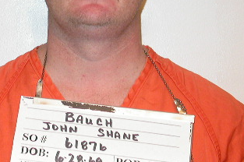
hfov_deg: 15.5
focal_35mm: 132
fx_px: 894
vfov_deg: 10.4
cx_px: 55
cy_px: 58
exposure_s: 1/60.3
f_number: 3.1
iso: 100
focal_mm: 12.9
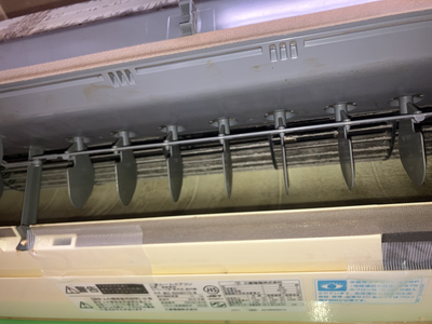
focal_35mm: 28
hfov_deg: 63.4
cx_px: 216
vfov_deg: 49.7
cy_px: 162
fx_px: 349
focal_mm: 3.99
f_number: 1.8
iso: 32
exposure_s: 1/42
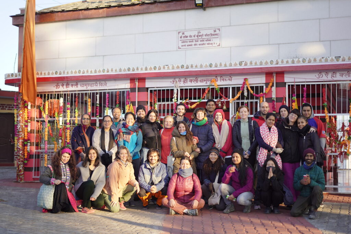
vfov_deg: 27.0
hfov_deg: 39.6
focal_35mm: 50
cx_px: 176
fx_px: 488
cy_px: 117
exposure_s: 1/640
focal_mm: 50
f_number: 1.8
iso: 125
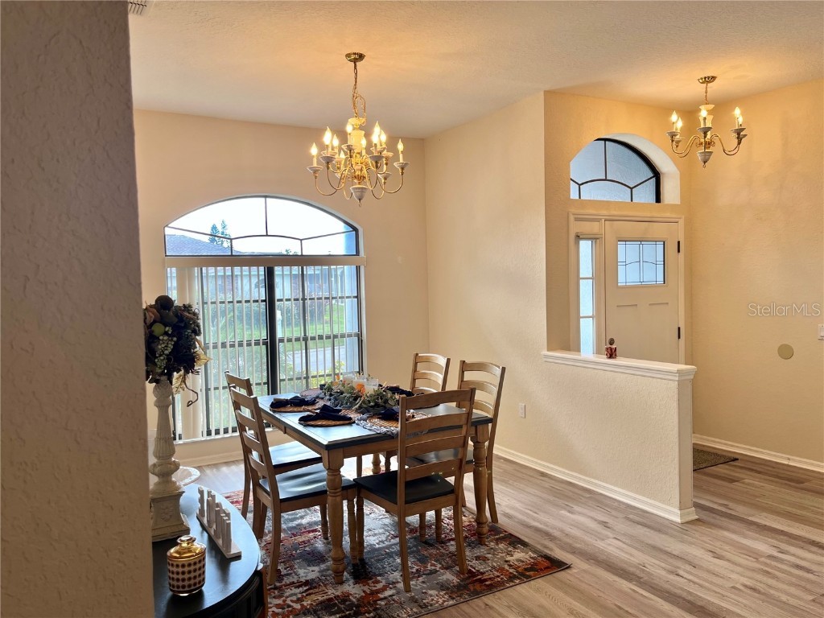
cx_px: 412
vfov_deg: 53.1
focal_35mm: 26
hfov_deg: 67.3
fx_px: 619
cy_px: 309
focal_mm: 5.1
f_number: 1.6
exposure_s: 1/120
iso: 32
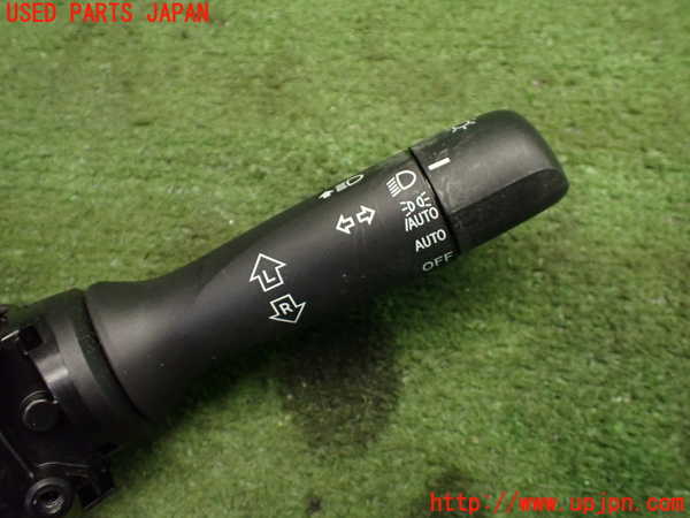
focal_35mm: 30
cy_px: 259
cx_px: 345
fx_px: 598
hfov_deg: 60.0
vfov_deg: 46.8
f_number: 2.3
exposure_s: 1/100
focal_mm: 5.4
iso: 800
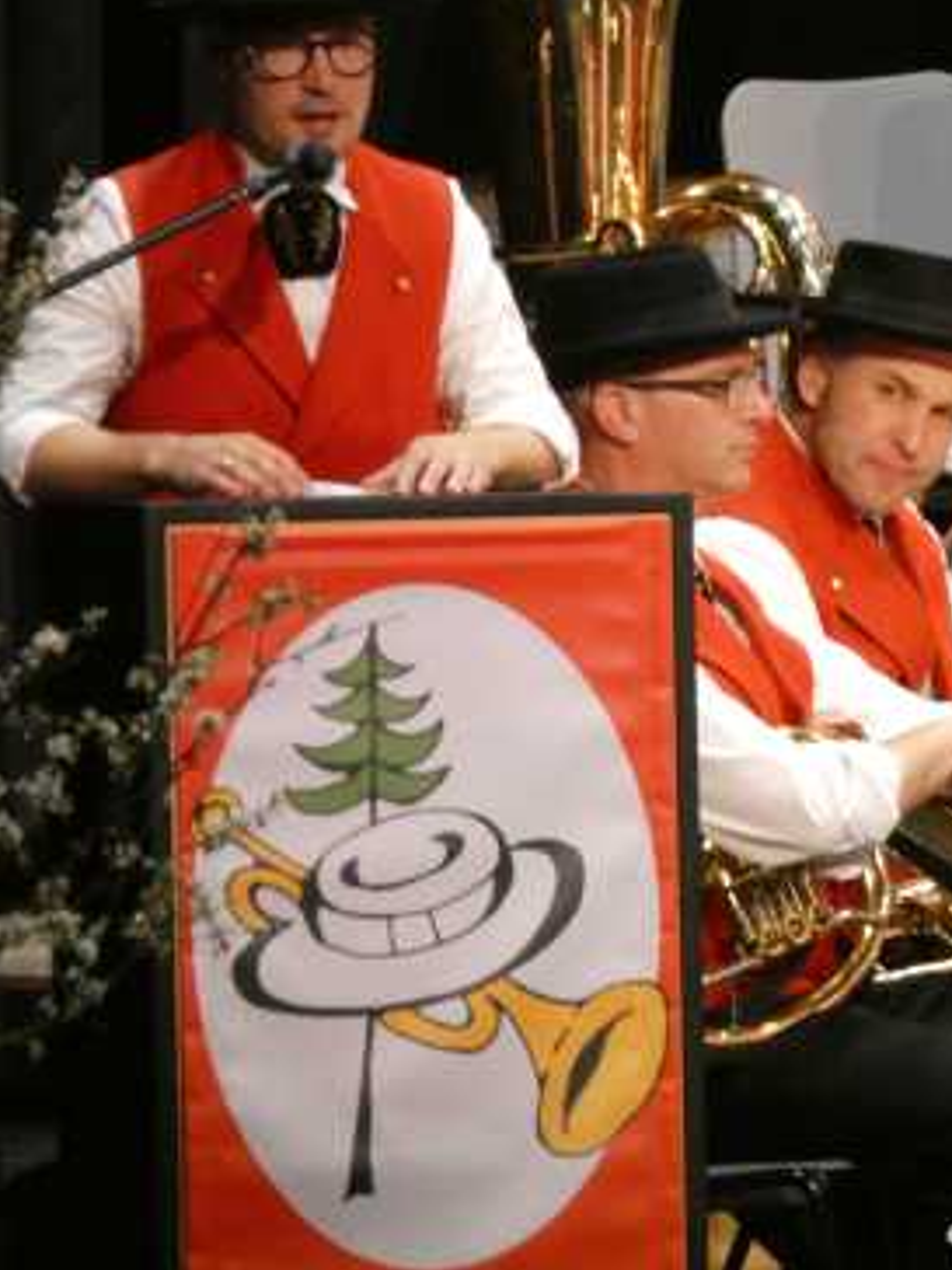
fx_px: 29445
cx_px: 443
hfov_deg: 1.9
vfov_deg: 2.5
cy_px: 473
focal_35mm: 803
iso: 1600
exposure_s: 1/50
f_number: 5.6
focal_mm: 98.3
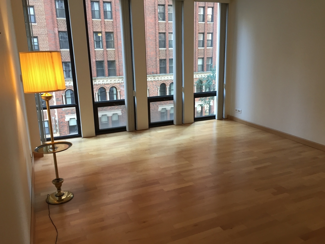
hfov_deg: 61.7
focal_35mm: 29
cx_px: 162
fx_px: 272
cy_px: 122
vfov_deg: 48.2
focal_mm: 4.15
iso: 32
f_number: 2.2
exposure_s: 1/30
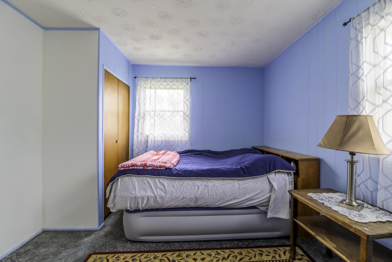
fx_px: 163
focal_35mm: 15
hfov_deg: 100.4
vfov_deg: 77.3
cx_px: 196
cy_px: 131
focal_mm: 15
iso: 320
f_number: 18
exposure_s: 1/8
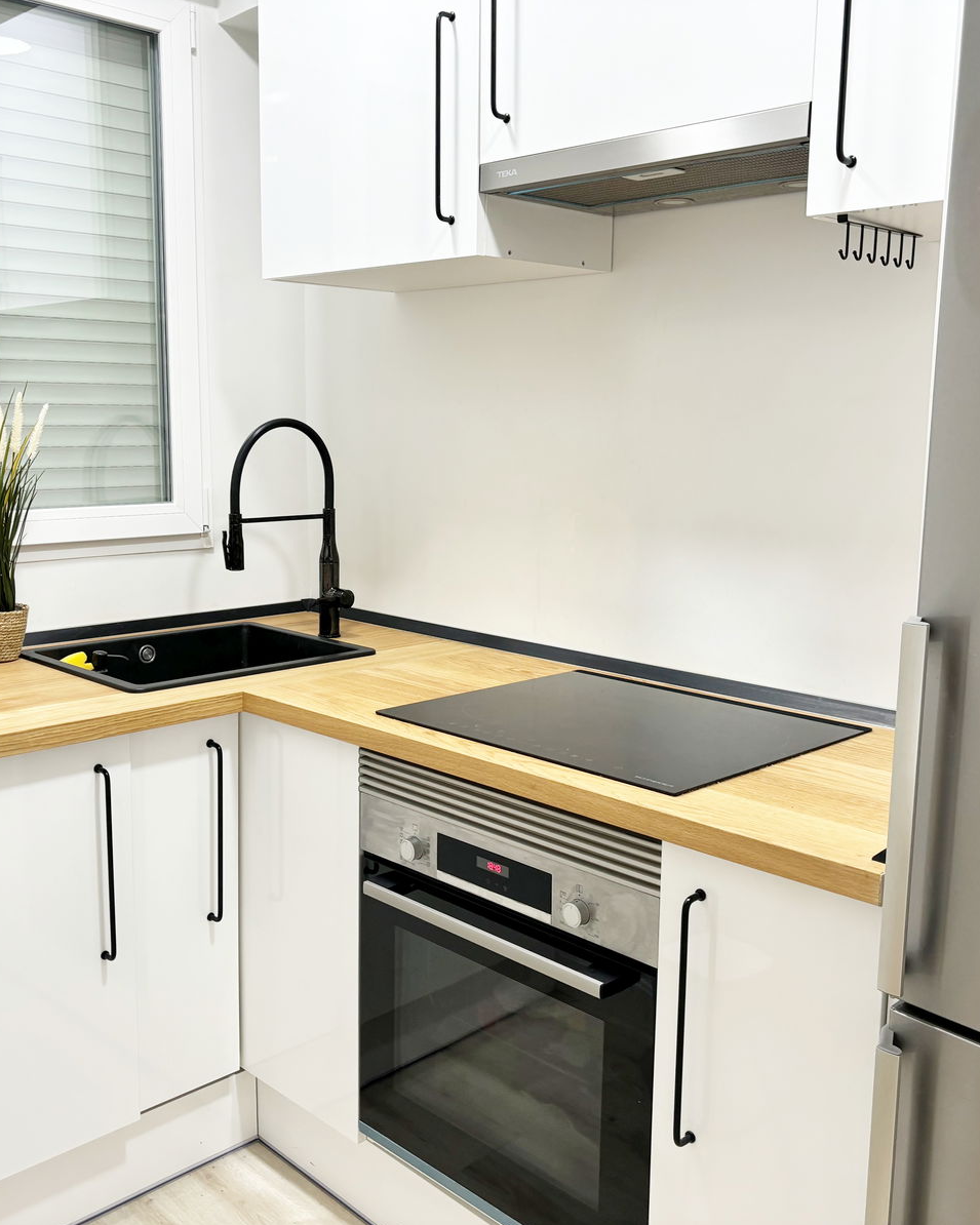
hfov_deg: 43.3
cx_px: 429
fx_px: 1233
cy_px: 614
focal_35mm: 34
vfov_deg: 52.8
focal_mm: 5.96
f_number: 1.6
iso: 64
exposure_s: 1/50
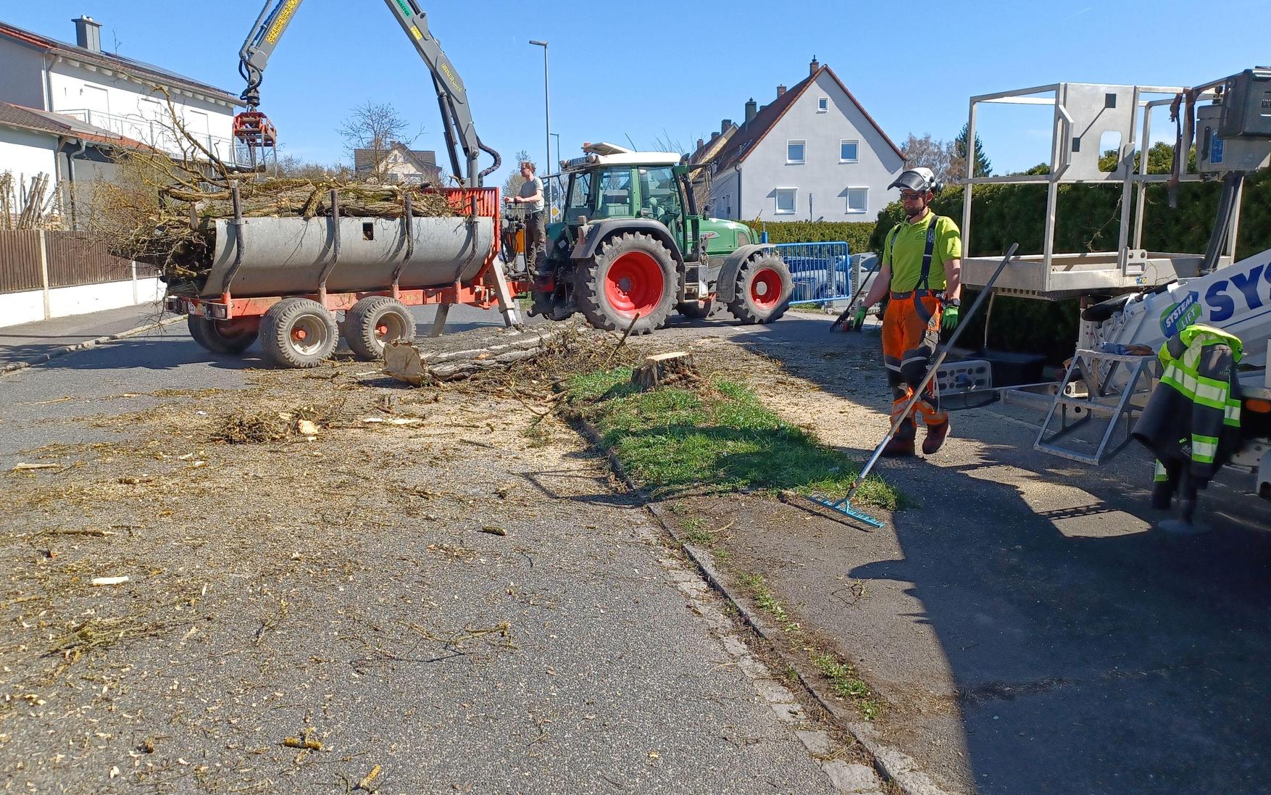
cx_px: 620
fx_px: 1005
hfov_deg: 64.6
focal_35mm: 29
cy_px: 386
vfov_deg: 43.2
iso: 32
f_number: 1.8
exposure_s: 1/319
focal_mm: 4.6
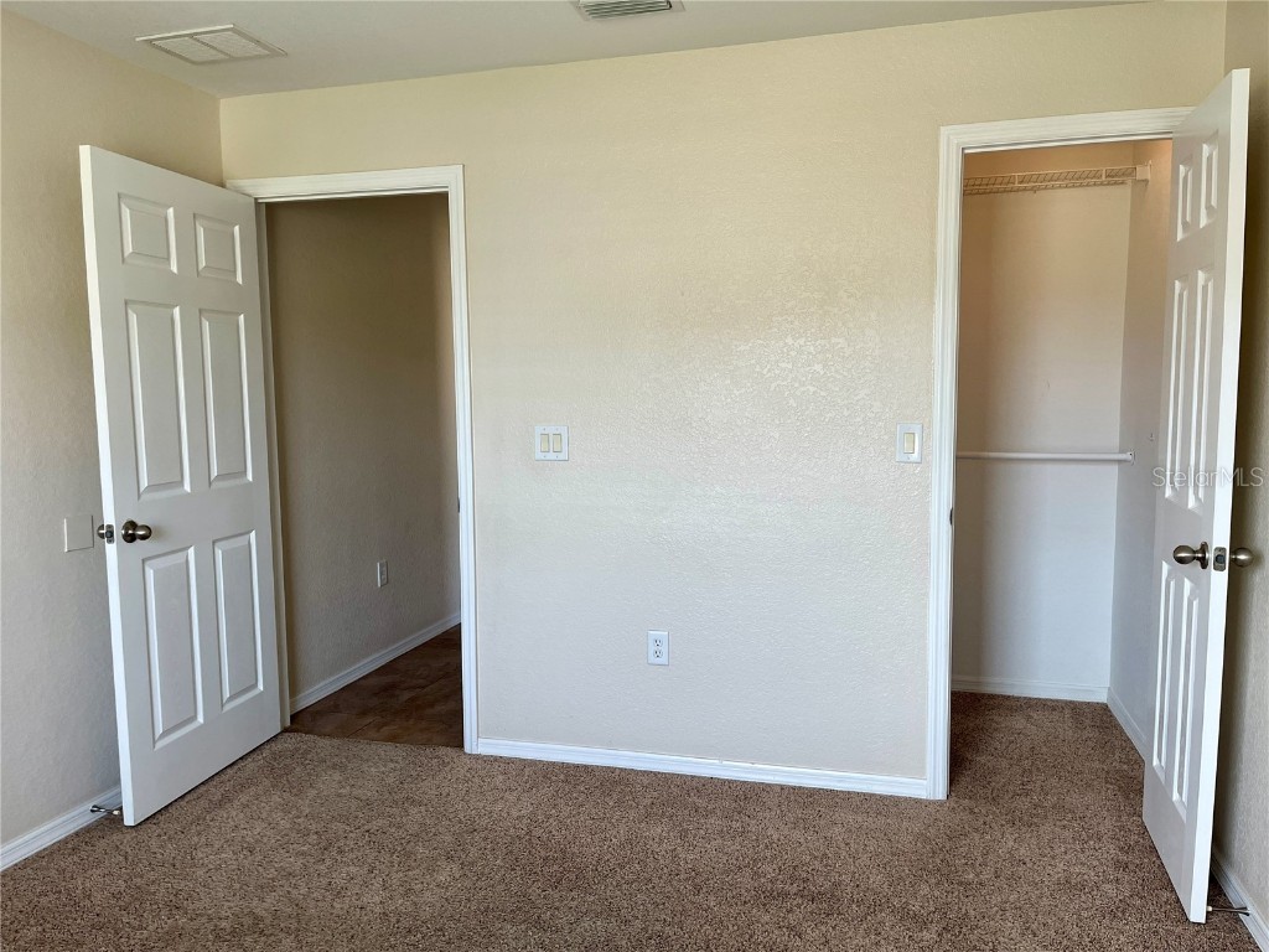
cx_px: 634
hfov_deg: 67.3
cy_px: 476
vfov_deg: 53.1
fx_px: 953
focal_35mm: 26
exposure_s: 1/120
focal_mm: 5.1
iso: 100
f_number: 1.6
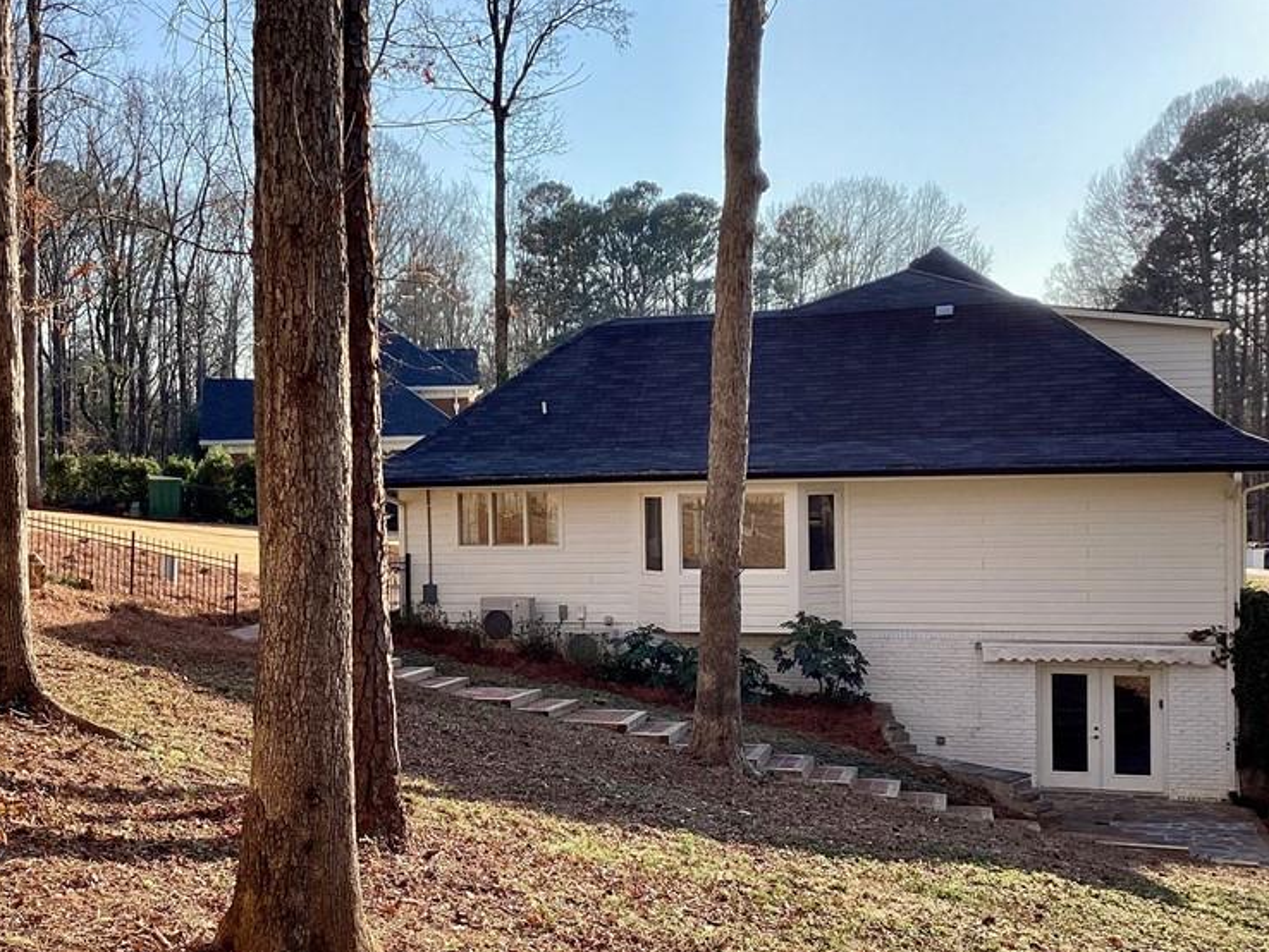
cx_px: 473
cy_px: 538
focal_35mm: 43
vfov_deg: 33.6
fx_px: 1577
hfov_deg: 43.5
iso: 25
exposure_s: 1/458
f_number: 2.4
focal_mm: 3.3
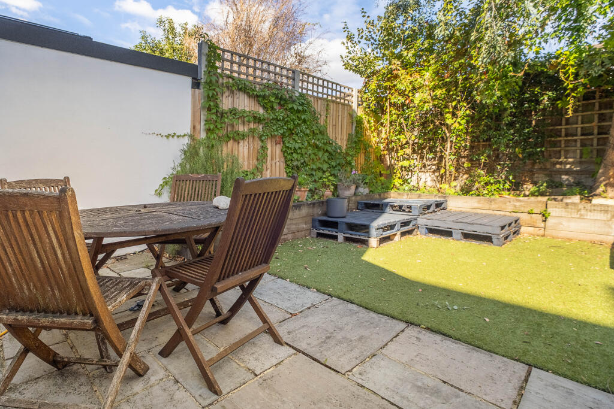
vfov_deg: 77.3
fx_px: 256
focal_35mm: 15
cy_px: 204
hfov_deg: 100.4
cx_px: 307
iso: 320
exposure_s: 1/320
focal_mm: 10
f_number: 5.6
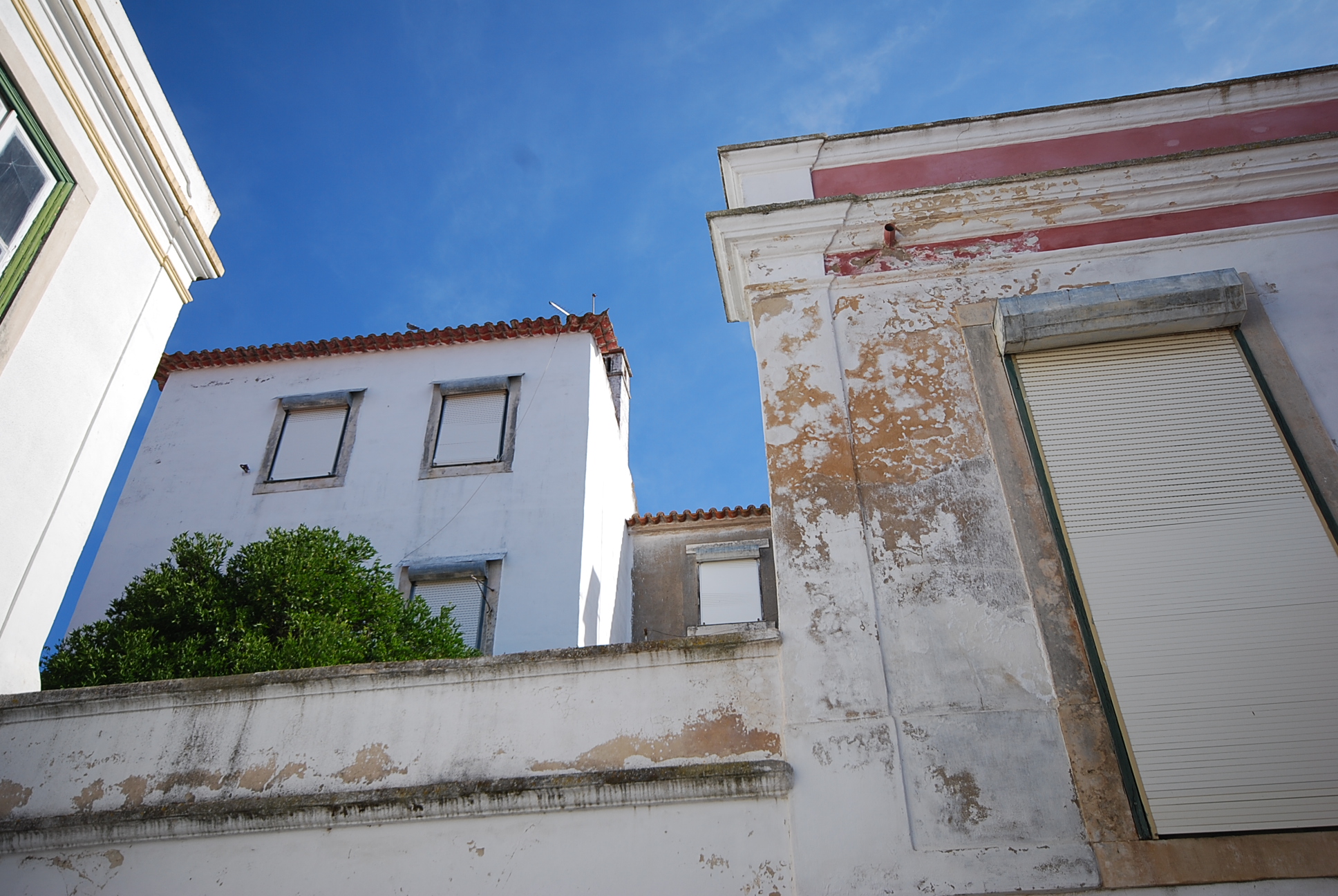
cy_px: 448
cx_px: 669
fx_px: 1116
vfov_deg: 43.7
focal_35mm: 30
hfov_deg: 61.9
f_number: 7.1
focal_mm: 20
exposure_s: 1/200
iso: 100
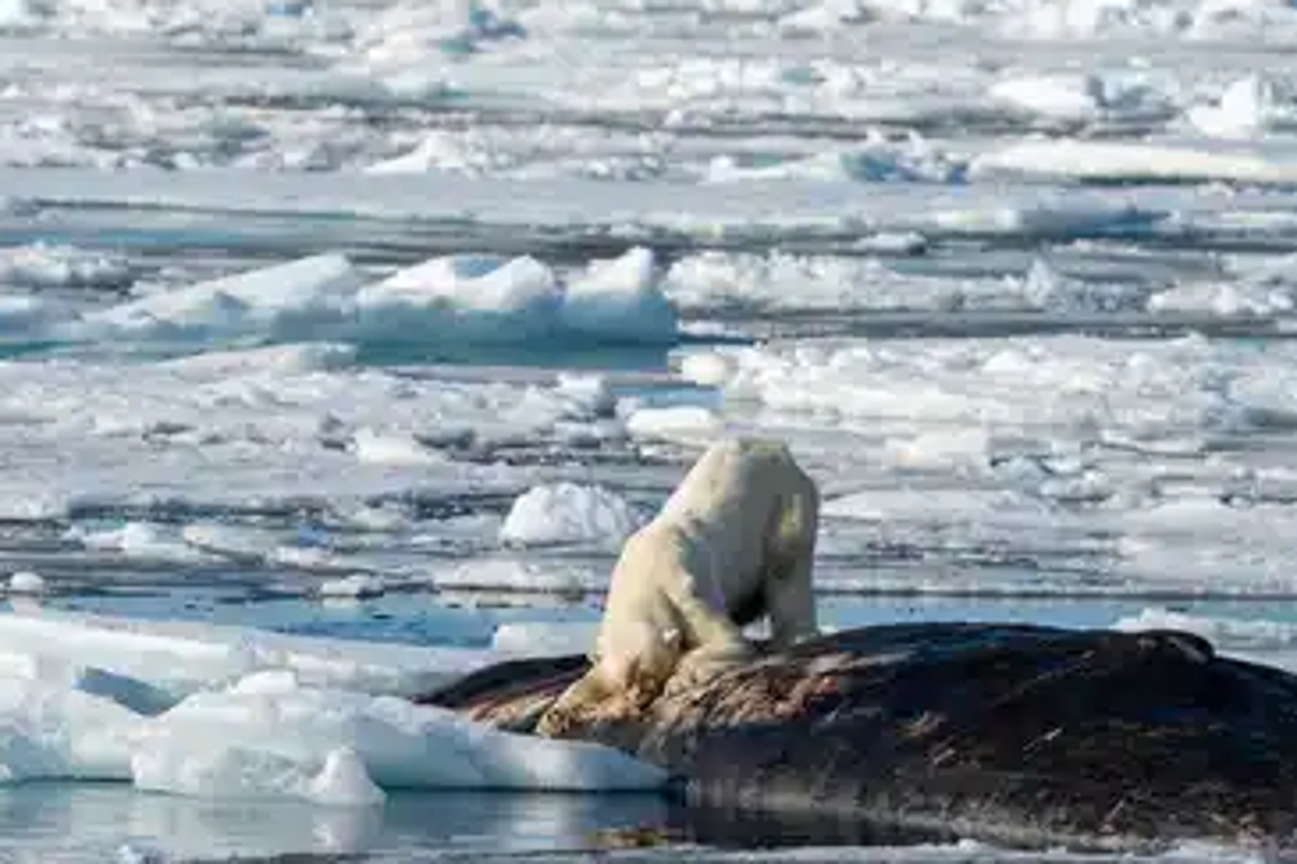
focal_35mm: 619
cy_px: 404
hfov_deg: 3.3
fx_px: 22290
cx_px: 497
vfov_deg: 2.2
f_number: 6.3
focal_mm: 441
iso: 400
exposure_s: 1/1600
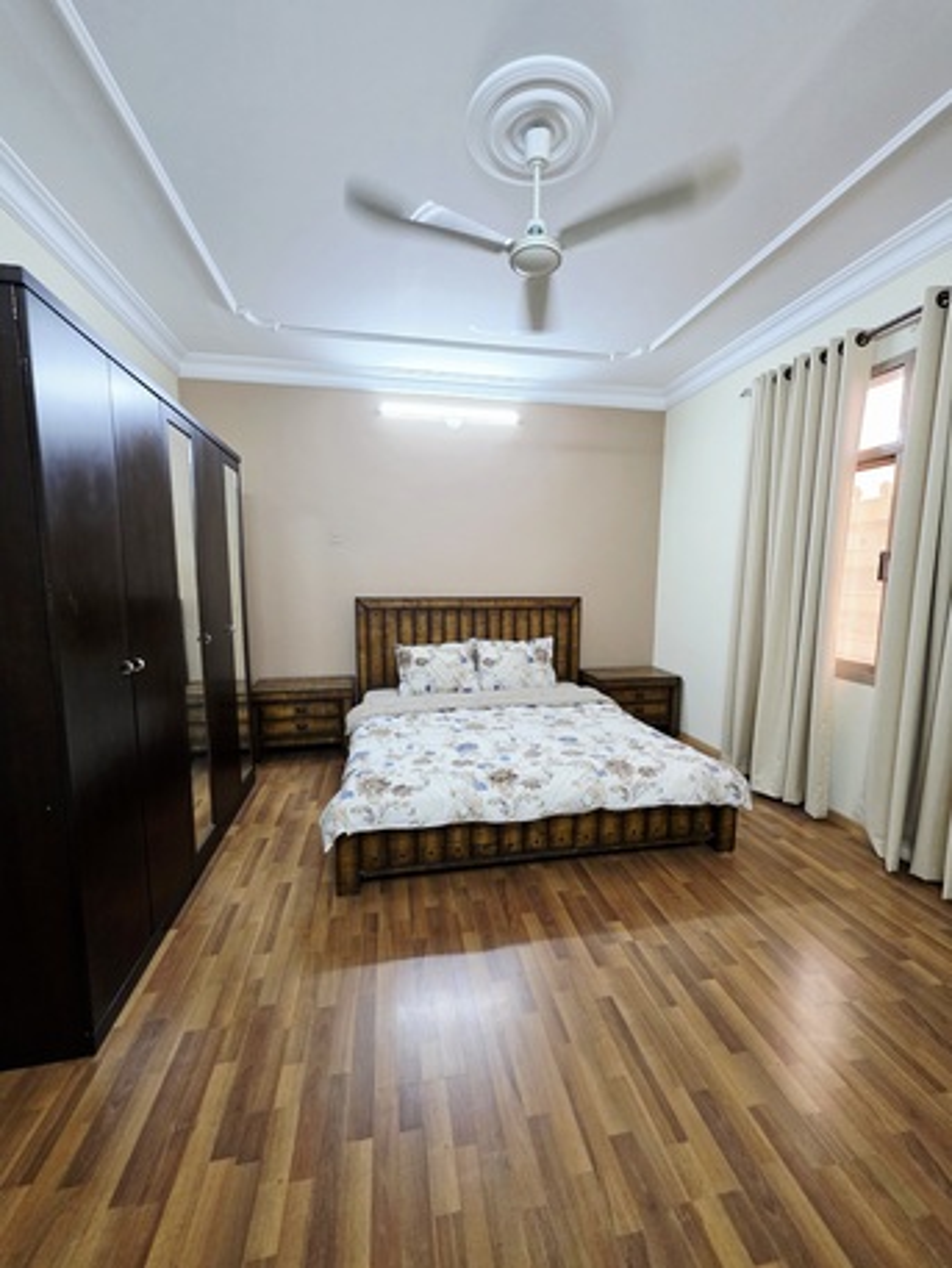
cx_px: 476
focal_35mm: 13
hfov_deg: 89.9
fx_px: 476
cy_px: 634
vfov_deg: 106.2
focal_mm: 2.2
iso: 320
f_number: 1.9
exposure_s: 1/101
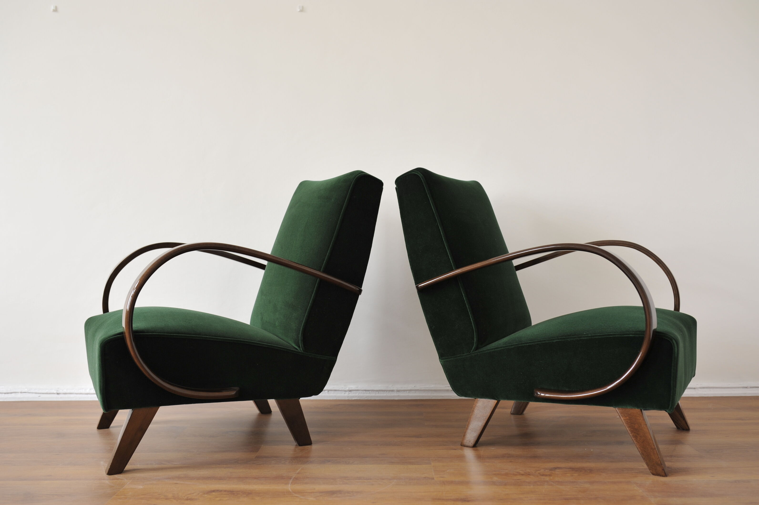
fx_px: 738
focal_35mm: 35
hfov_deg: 54.5
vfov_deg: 37.8
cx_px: 380
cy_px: 252
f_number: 4
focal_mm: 35
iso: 500
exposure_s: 1/50
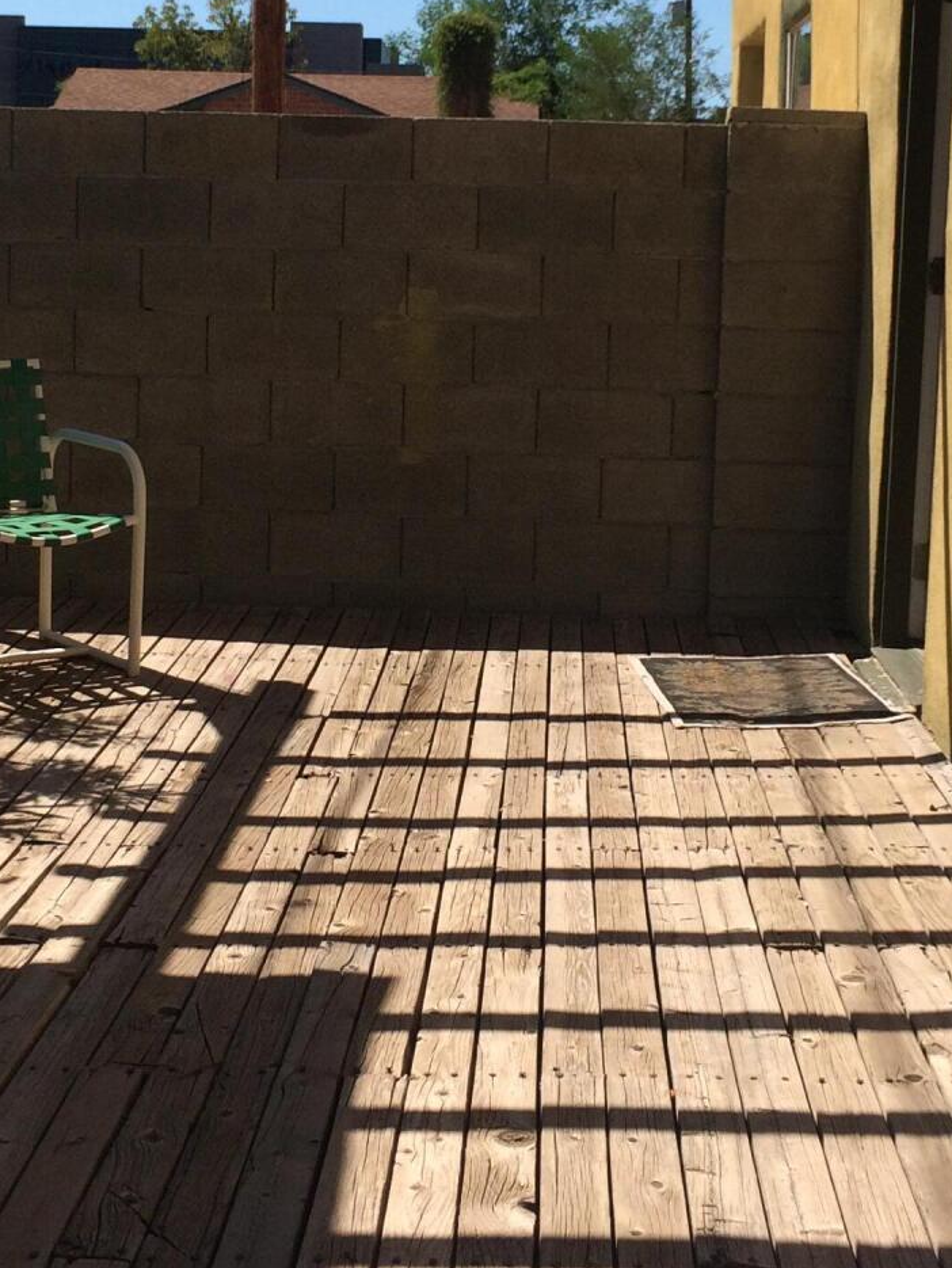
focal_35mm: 62
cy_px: 412
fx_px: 2272
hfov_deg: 23.7
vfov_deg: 30.9
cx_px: 420
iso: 32
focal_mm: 4.15
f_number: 2.2
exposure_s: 1/3425
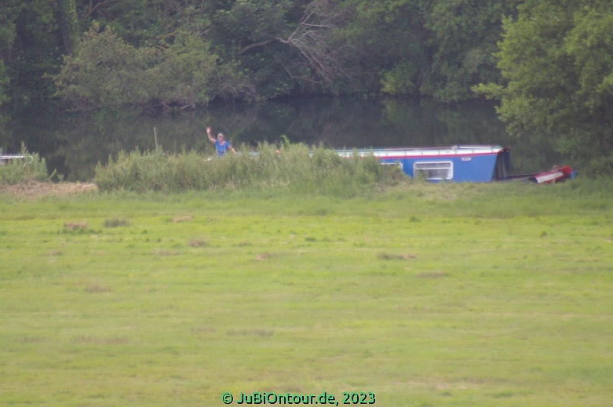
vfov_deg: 3.3
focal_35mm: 413
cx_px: 297
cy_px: 141
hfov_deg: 5.0
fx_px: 7025
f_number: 5.6
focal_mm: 210
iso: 800
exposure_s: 1/250
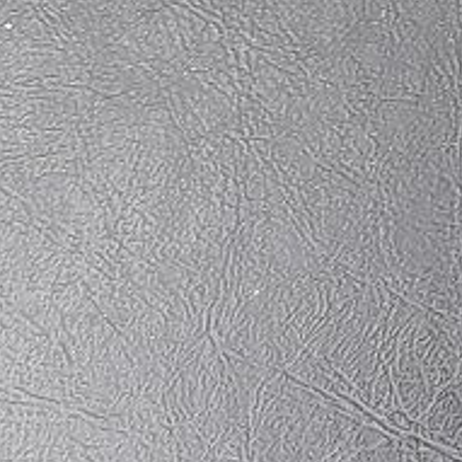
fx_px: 2340
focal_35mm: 155
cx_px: 1099
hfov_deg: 9.9
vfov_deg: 11.2
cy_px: 79
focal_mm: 3.6
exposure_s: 1/100
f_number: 1.9
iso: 50
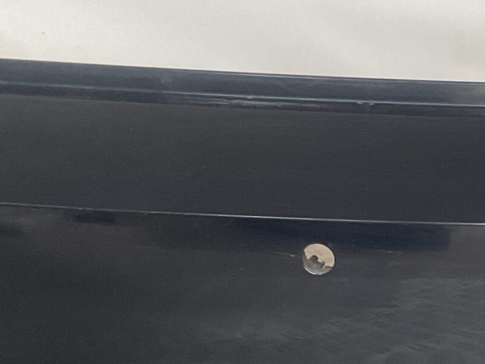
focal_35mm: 92
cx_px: 752
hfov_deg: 18.6
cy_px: 205
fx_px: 1289
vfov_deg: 16.1
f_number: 1.8
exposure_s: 1/50
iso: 50
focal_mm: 3
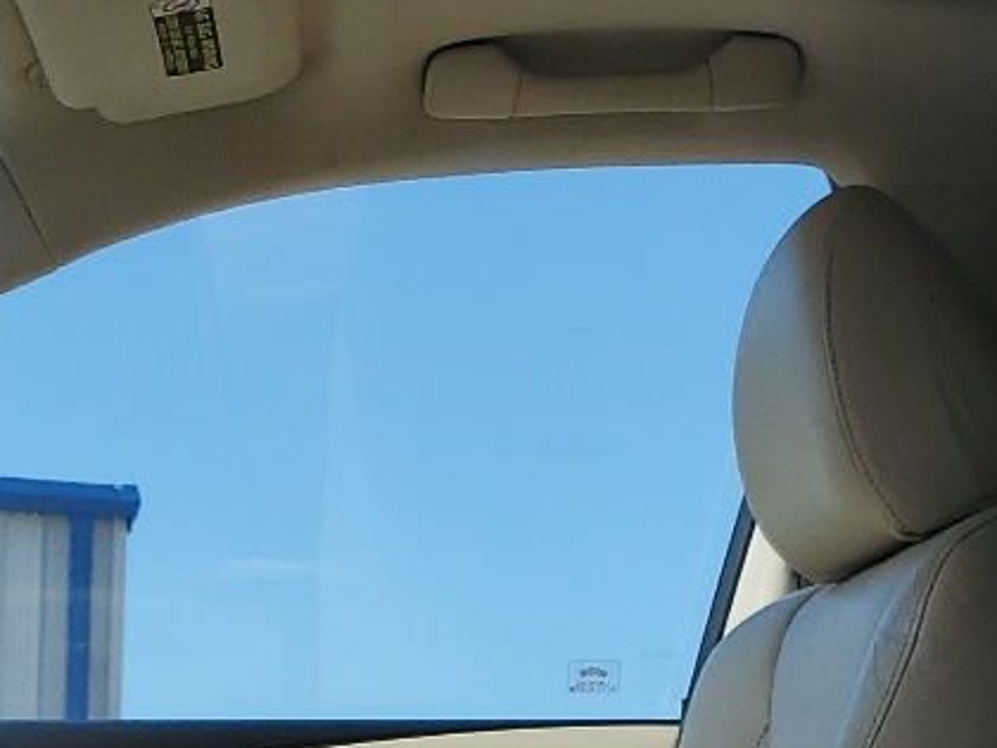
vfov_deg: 13.9
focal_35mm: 99
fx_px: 2851
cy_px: 1175
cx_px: 266
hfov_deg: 19.7
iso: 50
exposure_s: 1/3333
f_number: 1.5
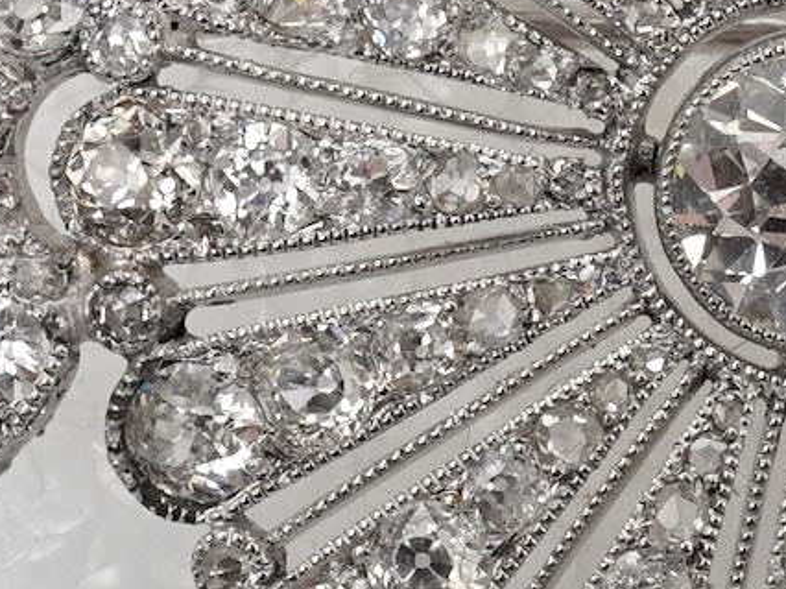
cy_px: 179
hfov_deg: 9.8
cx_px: 814
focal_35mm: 200
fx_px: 4539
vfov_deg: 7.4
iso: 640
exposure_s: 1/125
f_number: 20
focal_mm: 30
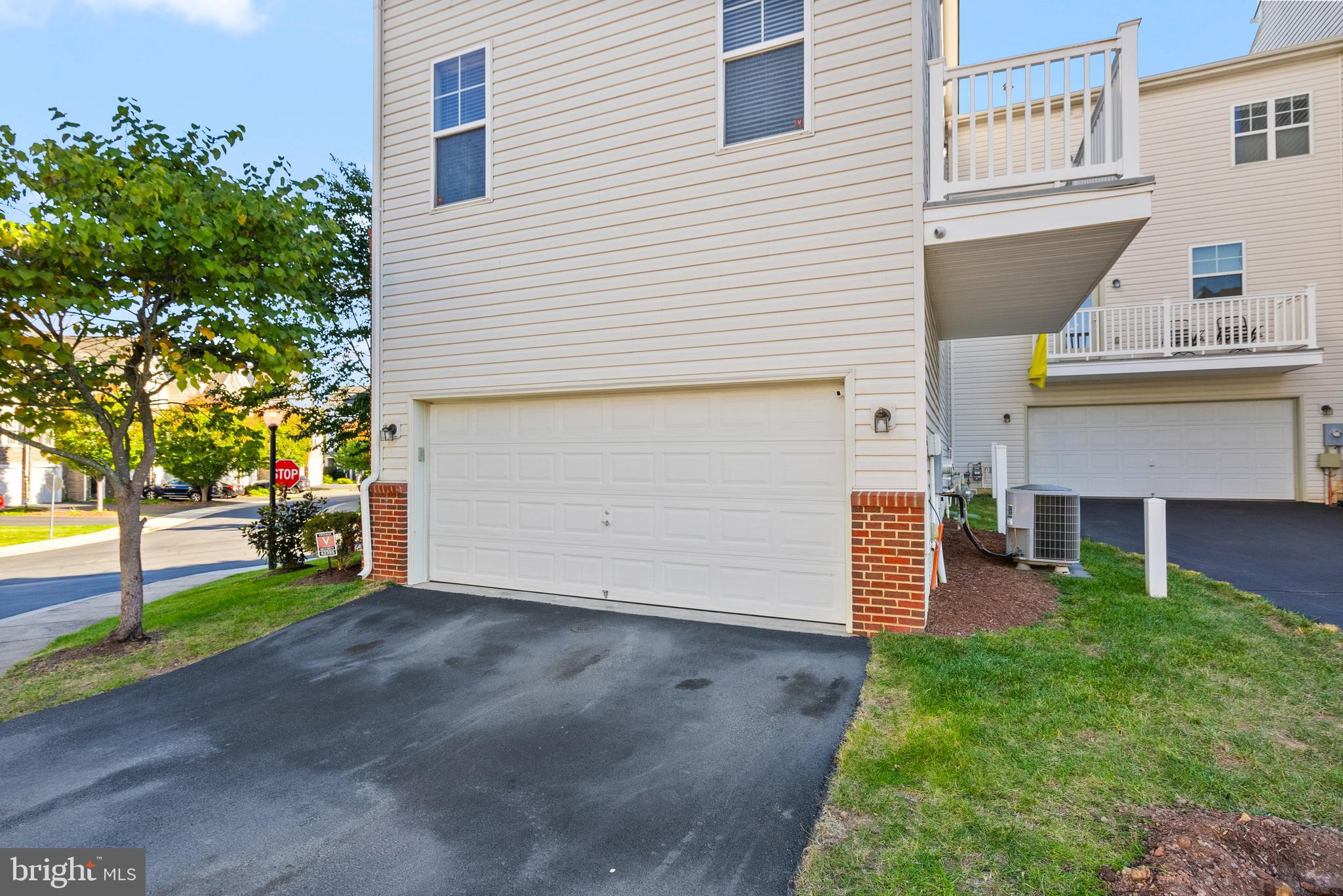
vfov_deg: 70.5
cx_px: 672
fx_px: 634
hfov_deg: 93.3
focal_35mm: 17
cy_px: 448
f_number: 8
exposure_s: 1/160
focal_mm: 17
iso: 800
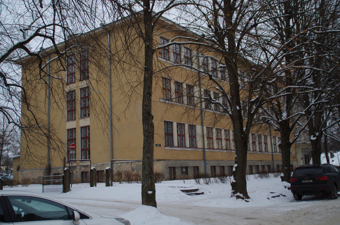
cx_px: 170
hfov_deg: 46.5
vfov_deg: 31.8
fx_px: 396
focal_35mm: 42
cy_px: 112
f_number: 4
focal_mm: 28
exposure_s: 1/100
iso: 100
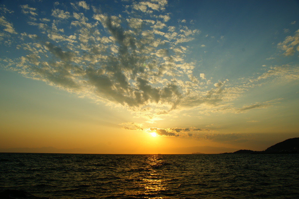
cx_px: 150
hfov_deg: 61.9
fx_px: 249
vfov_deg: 43.6
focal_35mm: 30
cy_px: 100
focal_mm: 30
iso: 100
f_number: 8
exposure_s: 1/125
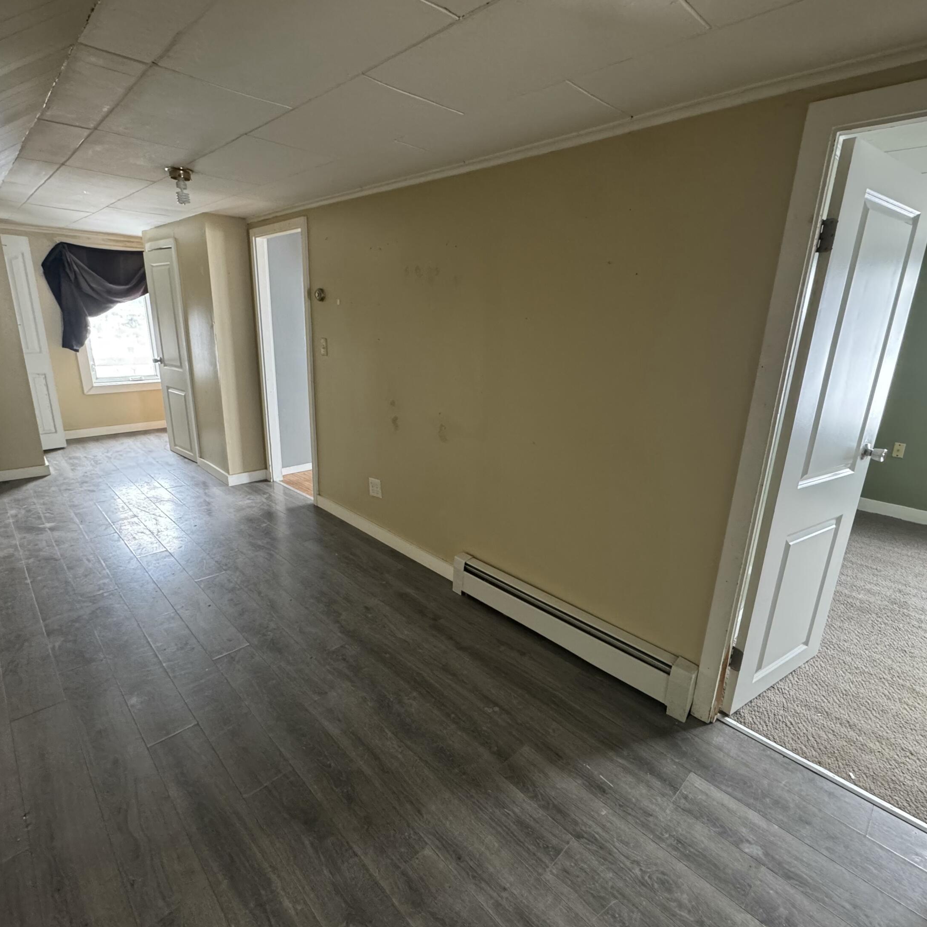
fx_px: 515
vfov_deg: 84.0
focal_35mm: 17
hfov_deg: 83.9
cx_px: 478
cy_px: 462
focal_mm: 2.22
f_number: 2.2
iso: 400
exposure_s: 1/60
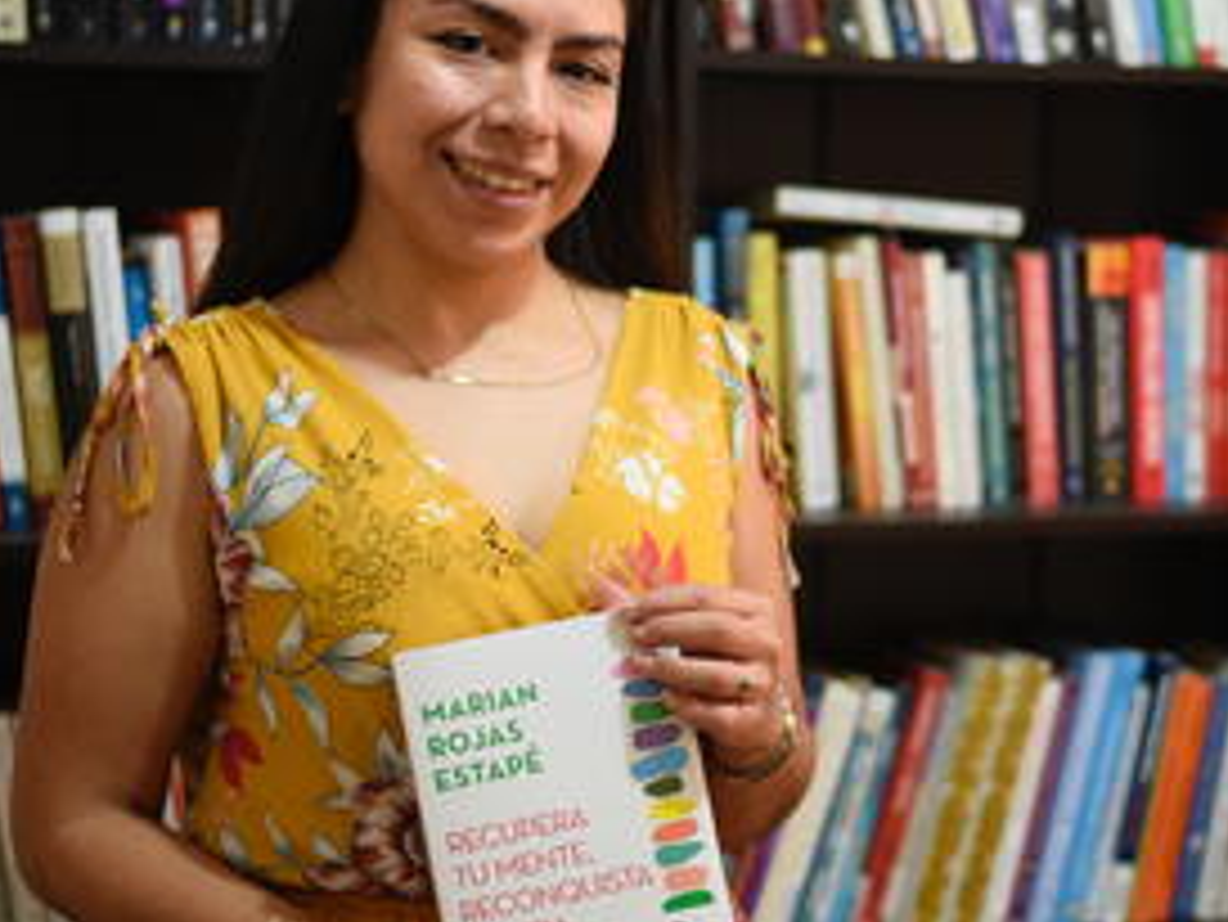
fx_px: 3123
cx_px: 814
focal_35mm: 88
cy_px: 418
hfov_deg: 22.2
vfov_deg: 16.8
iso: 1600
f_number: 2.2
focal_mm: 50
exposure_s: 1/160
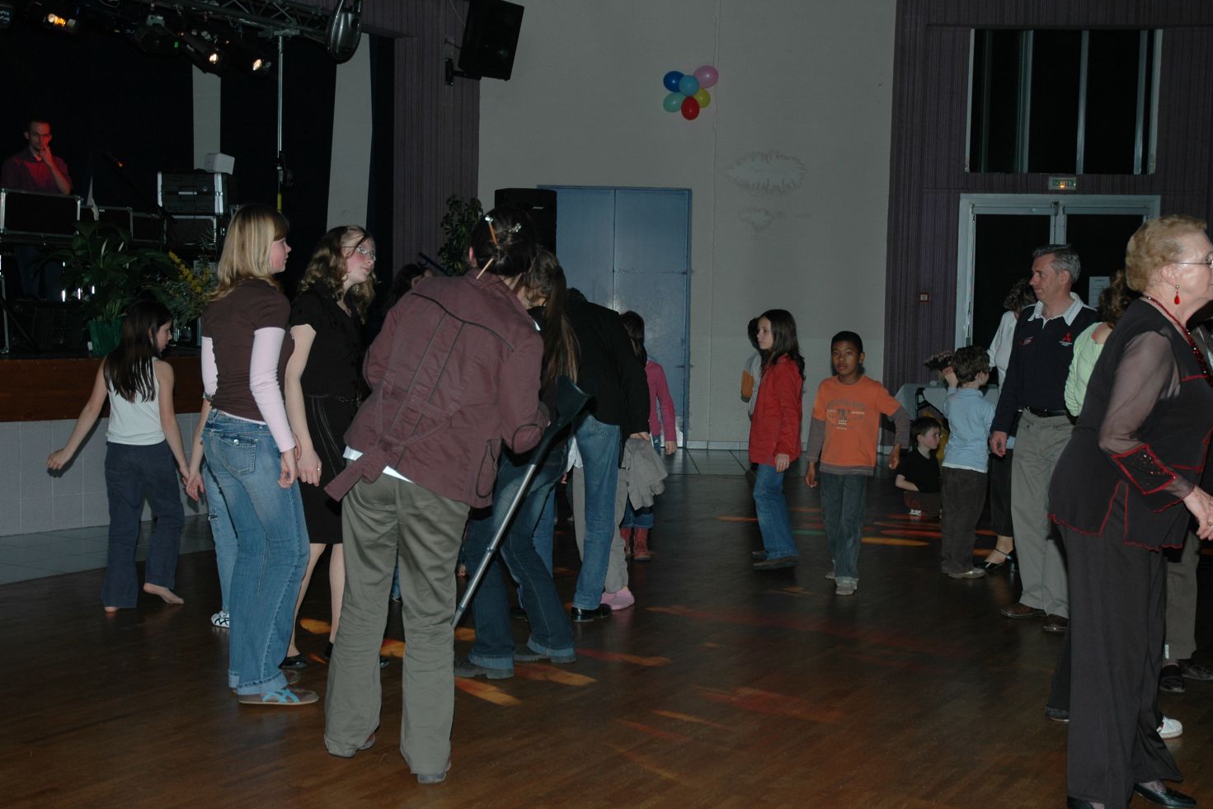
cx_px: 594
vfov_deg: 28.4
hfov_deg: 41.5
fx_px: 1601
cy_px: 409
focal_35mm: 48
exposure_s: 1/60
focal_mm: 31
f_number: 4
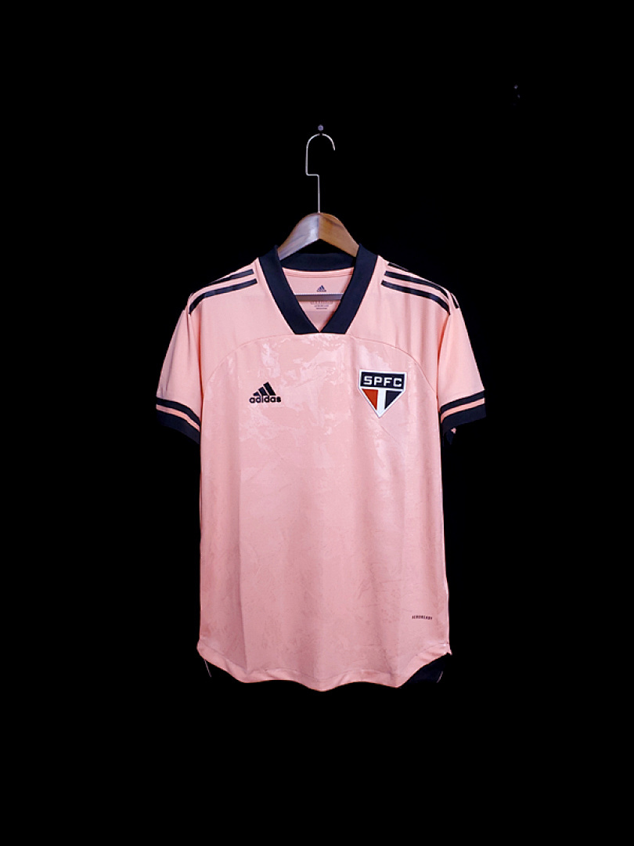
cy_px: 423
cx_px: 317
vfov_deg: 67.3
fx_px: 635
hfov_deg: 53.1
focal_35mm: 26
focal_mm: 4.3
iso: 200
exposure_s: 1/30
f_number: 1.5
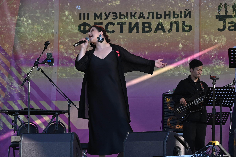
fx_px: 1003
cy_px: 78
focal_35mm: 153
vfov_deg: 9.0
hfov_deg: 13.4
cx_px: 118
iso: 400
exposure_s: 1/320
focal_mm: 102
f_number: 8
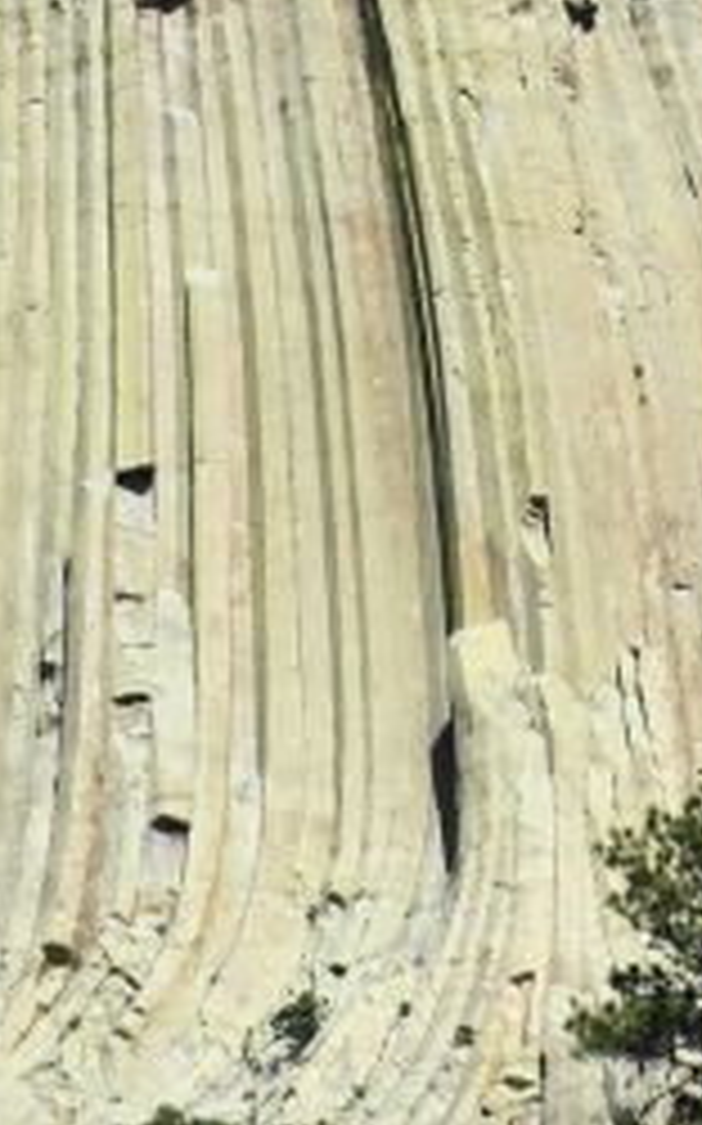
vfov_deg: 12.2
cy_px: 540
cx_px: -22
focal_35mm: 172
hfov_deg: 7.6
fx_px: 5260
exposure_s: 1/100
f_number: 13
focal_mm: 35
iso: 100
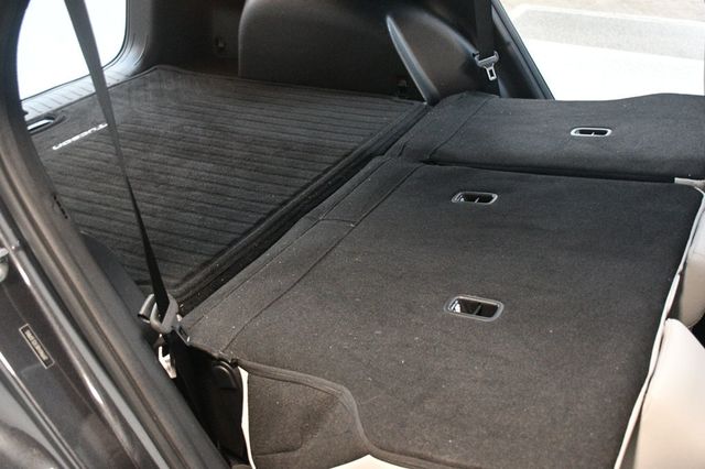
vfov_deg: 34.2
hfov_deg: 49.6
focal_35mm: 39
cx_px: 352
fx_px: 763
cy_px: 234
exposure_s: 1/60
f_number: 3.8
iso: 5600
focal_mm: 26
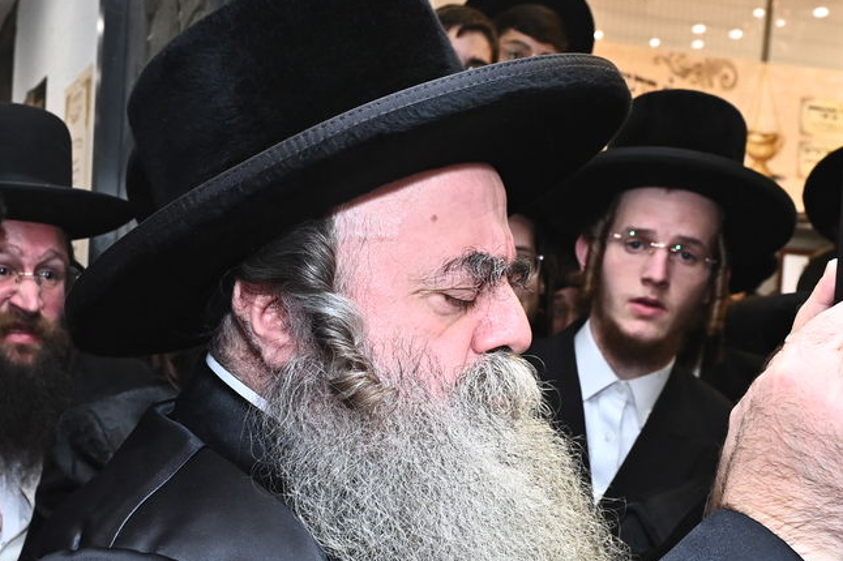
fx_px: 1217
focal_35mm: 52
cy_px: 361
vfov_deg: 25.9
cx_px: 268
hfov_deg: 37.7
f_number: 7.1
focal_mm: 24
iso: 1600
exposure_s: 1/160
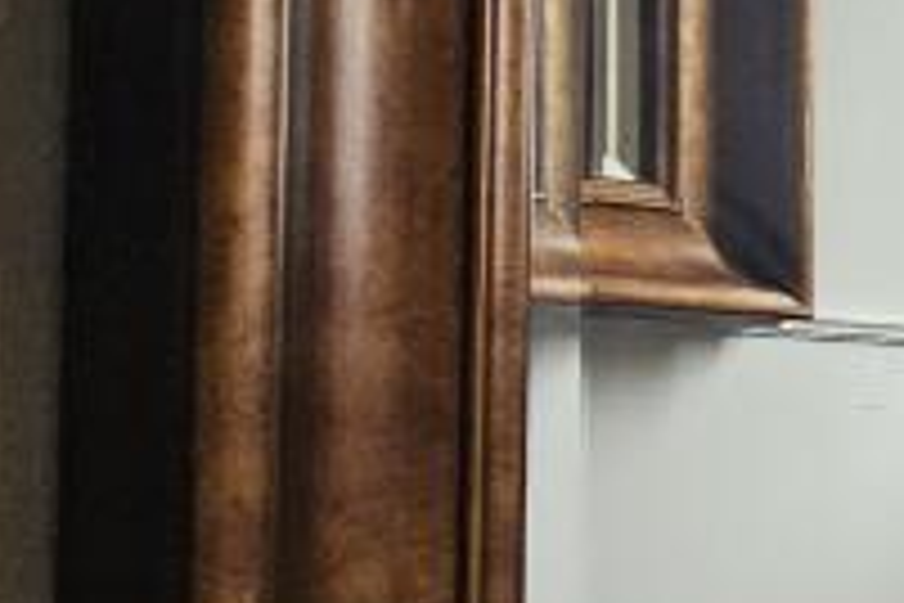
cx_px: 2145
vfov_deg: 19.4
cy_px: 522
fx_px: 1733
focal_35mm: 69
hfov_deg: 15.5
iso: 320
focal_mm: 2.2
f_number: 2.2
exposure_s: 1/50
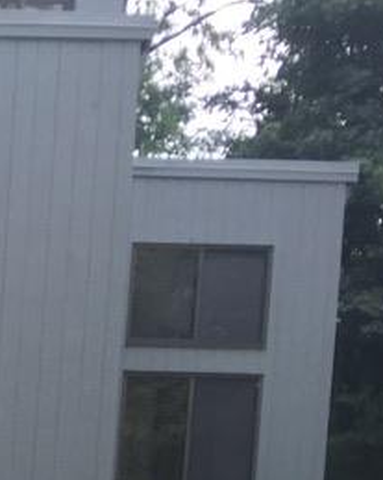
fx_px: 1588
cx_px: -390
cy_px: 678
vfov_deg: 16.0
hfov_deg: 12.2
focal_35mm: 112
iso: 32
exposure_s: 1/682
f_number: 2.2
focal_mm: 4.15
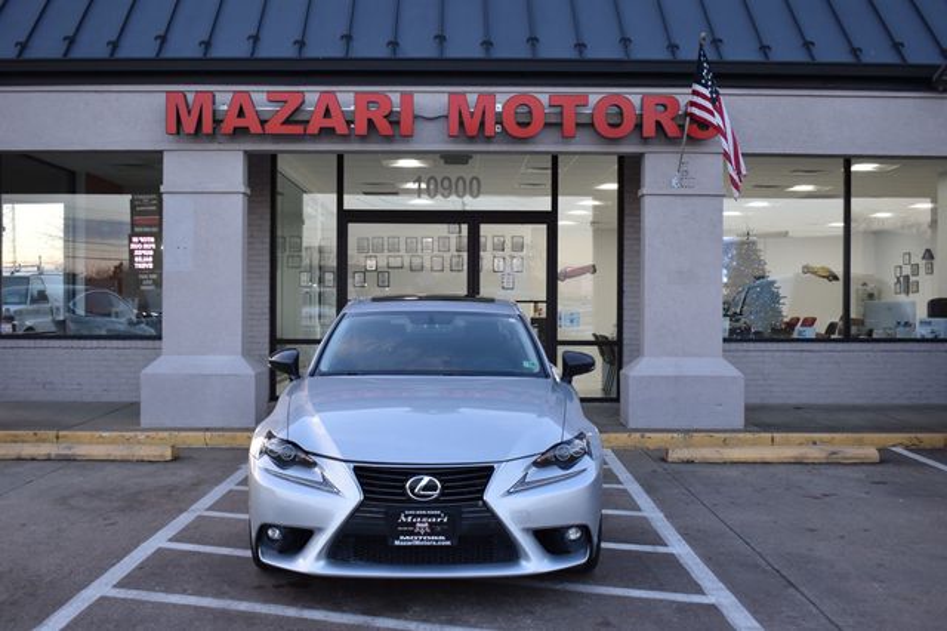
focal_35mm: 39
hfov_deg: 49.6
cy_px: 316
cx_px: 474
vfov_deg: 34.2
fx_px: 1025
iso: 400
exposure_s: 1/100
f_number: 5
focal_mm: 26
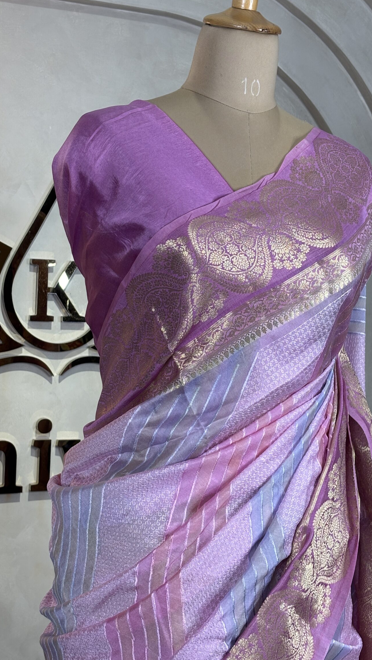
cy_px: 332
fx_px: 1105
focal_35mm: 63
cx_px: 213
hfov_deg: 19.1
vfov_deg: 33.3
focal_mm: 5.96
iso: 40
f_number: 1.6
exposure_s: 1/100
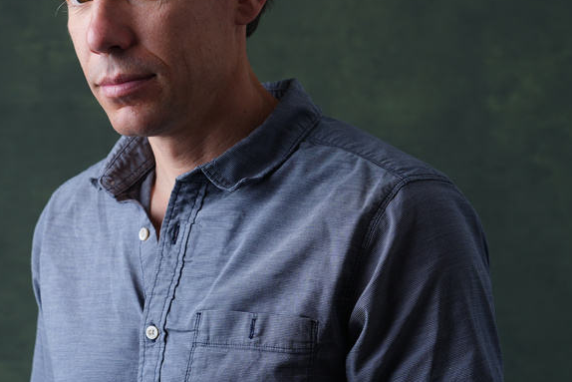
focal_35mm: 141
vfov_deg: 9.7
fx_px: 2241
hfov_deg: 14.4
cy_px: 150
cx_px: 91
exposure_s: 1/320
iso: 200
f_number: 5.6
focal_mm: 79
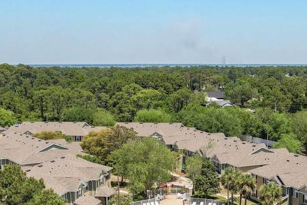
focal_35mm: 61
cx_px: 167
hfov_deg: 32.9
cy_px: 161
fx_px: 520
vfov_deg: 22.0
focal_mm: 8.38
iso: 100
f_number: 2.8
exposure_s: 1/2000
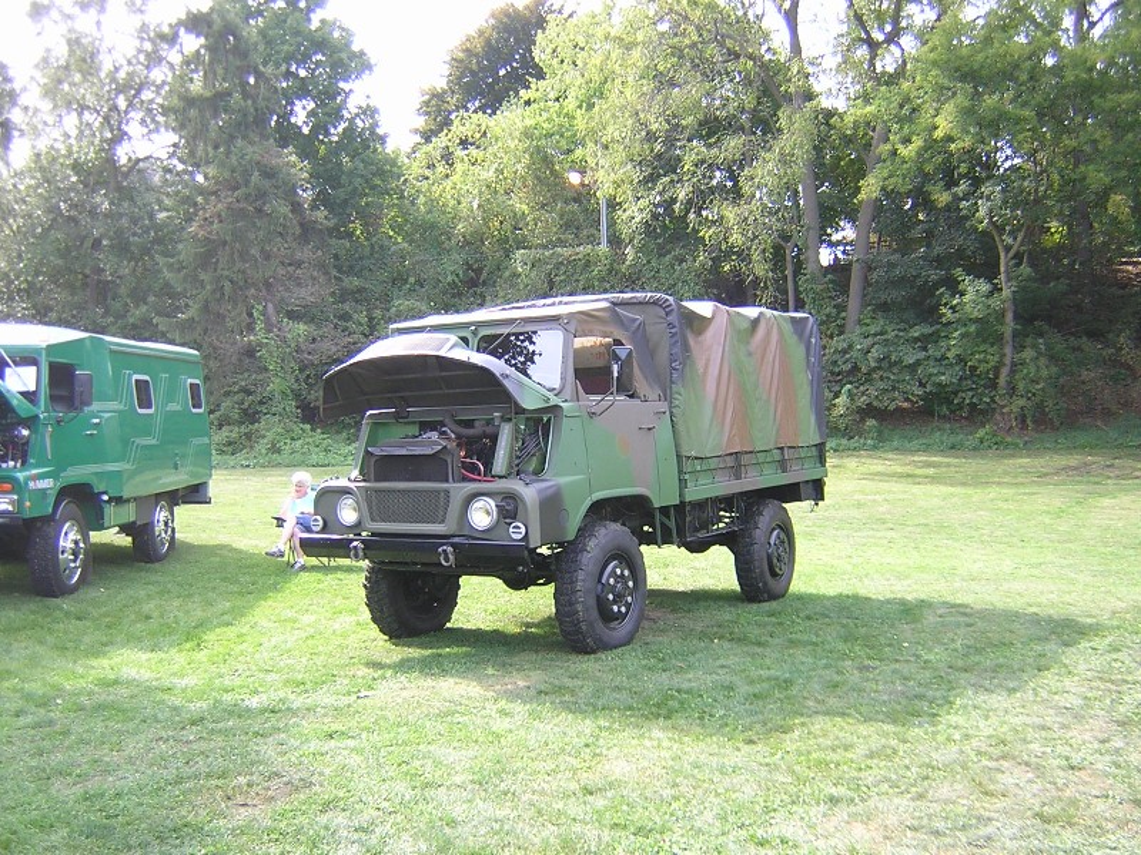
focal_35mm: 36
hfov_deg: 51.4
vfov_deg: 39.7
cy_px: 428
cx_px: 570
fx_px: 1187
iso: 100
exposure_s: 1/88.6
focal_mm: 4.7
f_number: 2.6
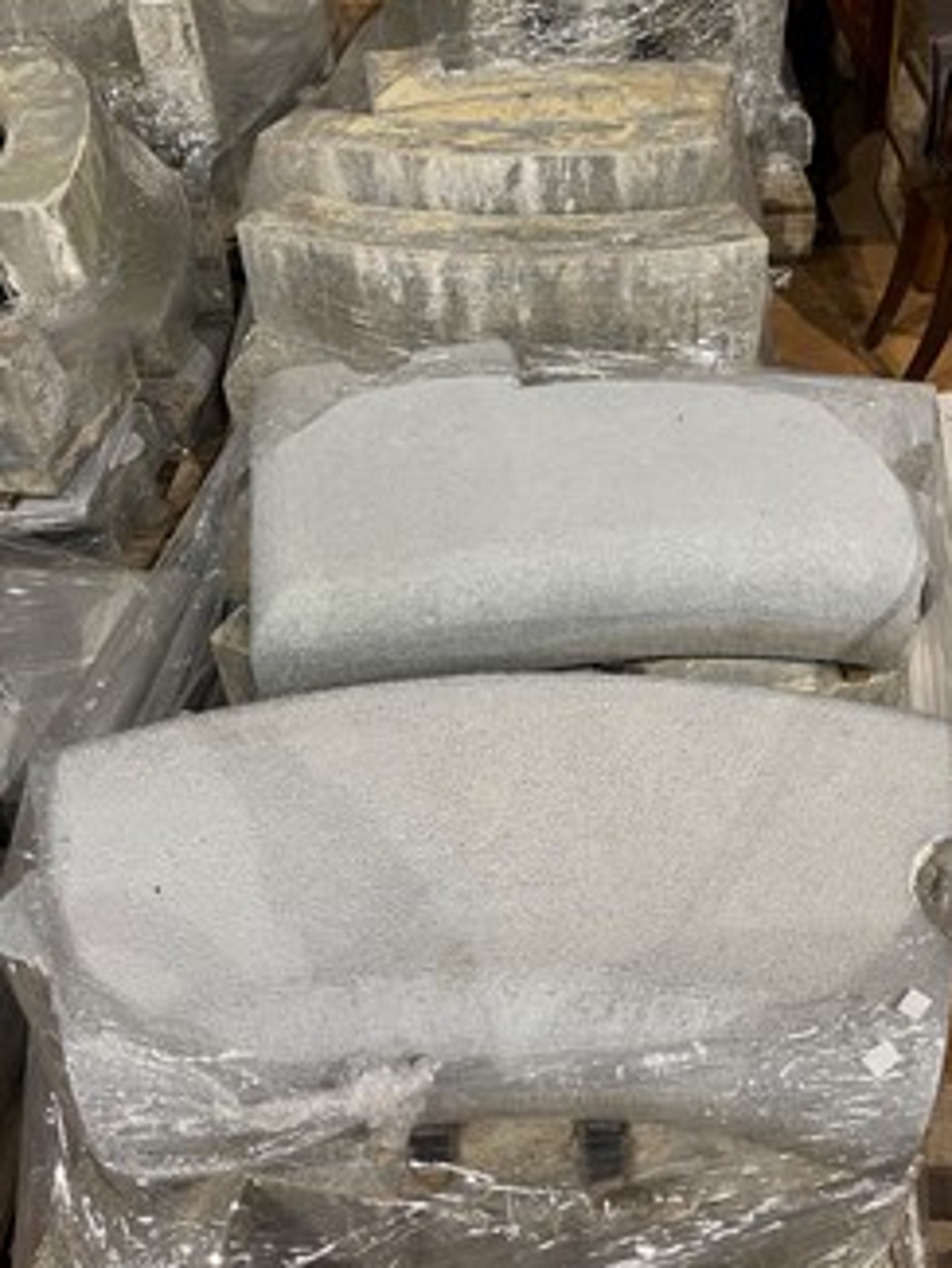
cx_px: 523
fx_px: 1173
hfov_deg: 44.1
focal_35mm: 32
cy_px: 562
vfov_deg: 56.7
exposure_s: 1/50
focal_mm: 5.1
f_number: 1.6
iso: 160
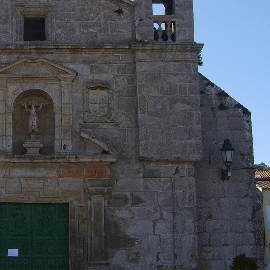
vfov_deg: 25.6
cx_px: 33
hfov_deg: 25.0
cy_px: 102
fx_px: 591
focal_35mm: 67
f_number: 2.8
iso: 50
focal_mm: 5.8
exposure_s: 1/750
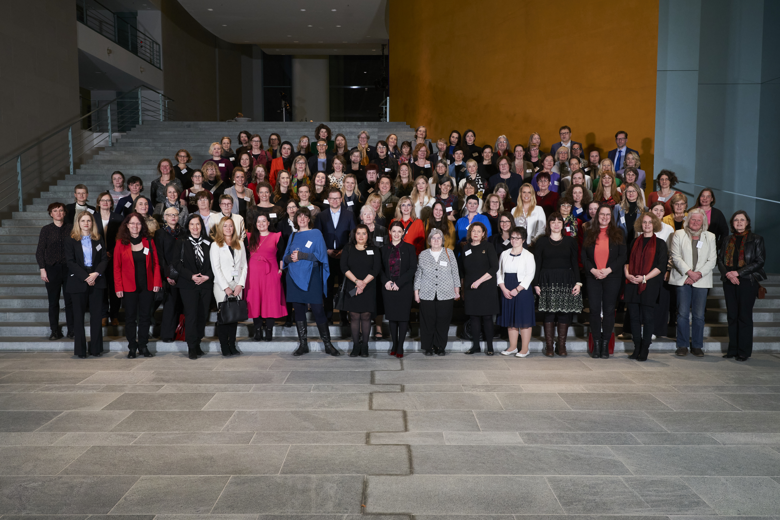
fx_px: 672
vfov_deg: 42.3
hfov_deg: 60.3
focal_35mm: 31
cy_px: 260
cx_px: 390
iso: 2000
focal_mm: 31
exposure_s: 1/60
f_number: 6.3
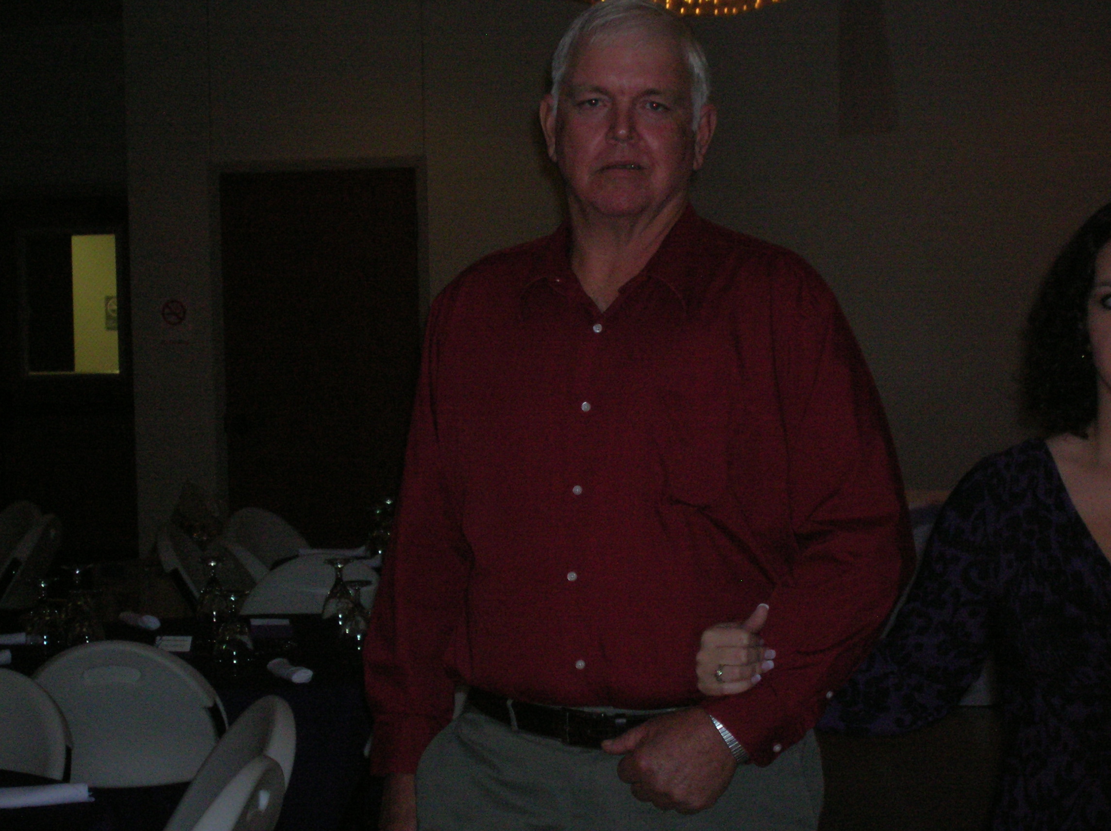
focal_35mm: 102
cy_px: 416
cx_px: 556
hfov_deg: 19.3
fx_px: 3271
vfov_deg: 14.5
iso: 200
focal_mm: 17.1
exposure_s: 1/60.1
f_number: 4.9
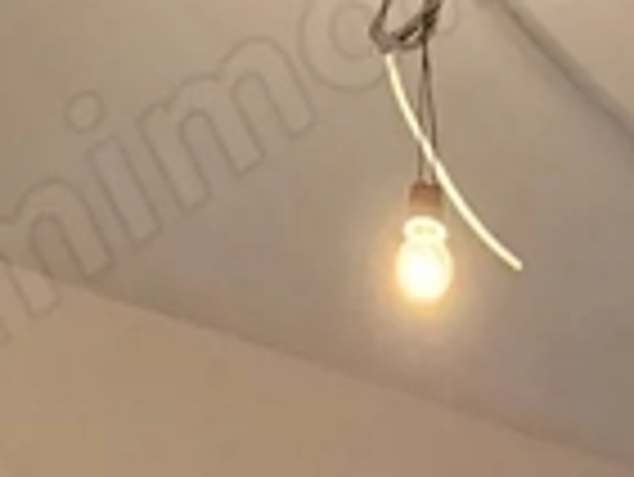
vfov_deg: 11.3
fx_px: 1686
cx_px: 733
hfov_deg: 20.1
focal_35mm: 92
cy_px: 1354
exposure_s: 1/50
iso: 125
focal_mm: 2.2
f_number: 2.2
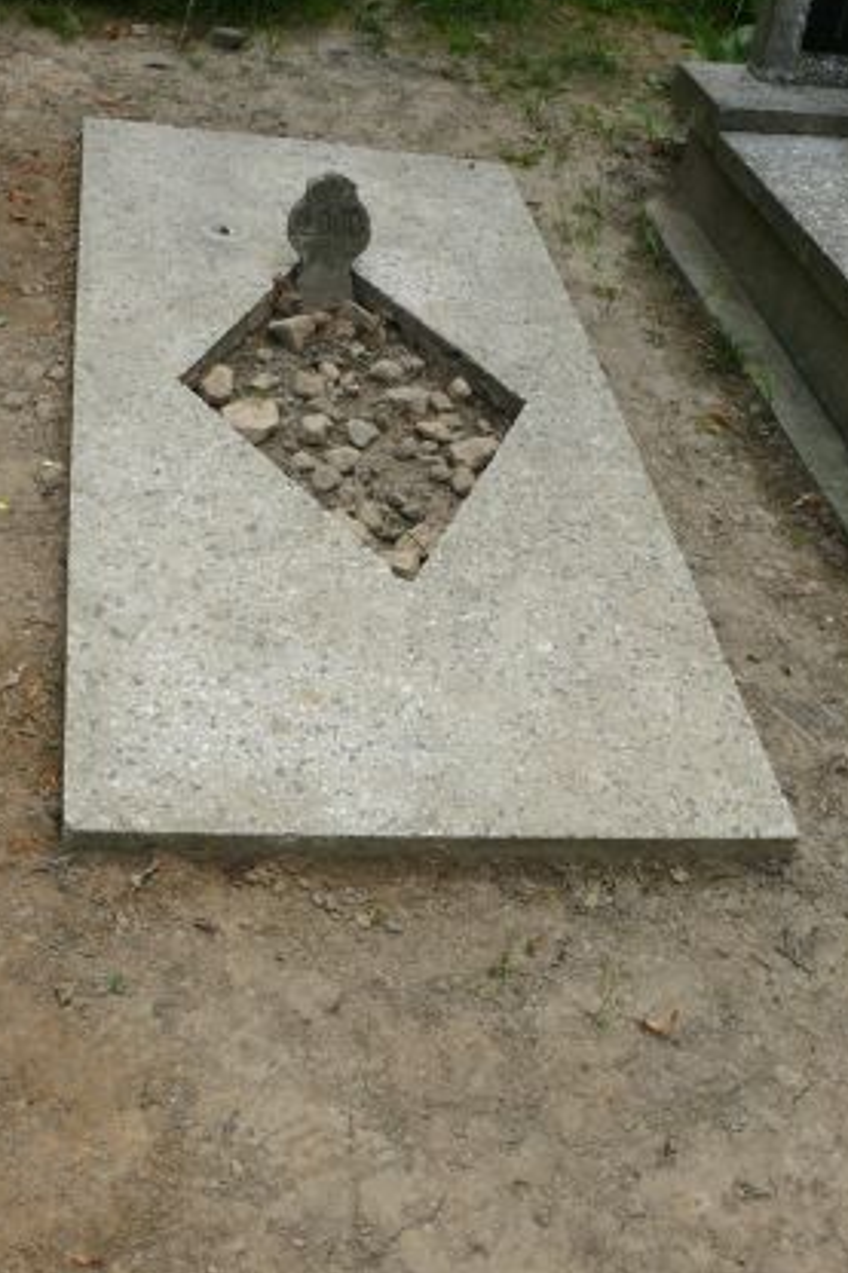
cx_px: 413
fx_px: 1485
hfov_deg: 31.9
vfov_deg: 46.4
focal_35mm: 42
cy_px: 594
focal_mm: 7.4
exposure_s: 1/400
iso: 100
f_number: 5.6
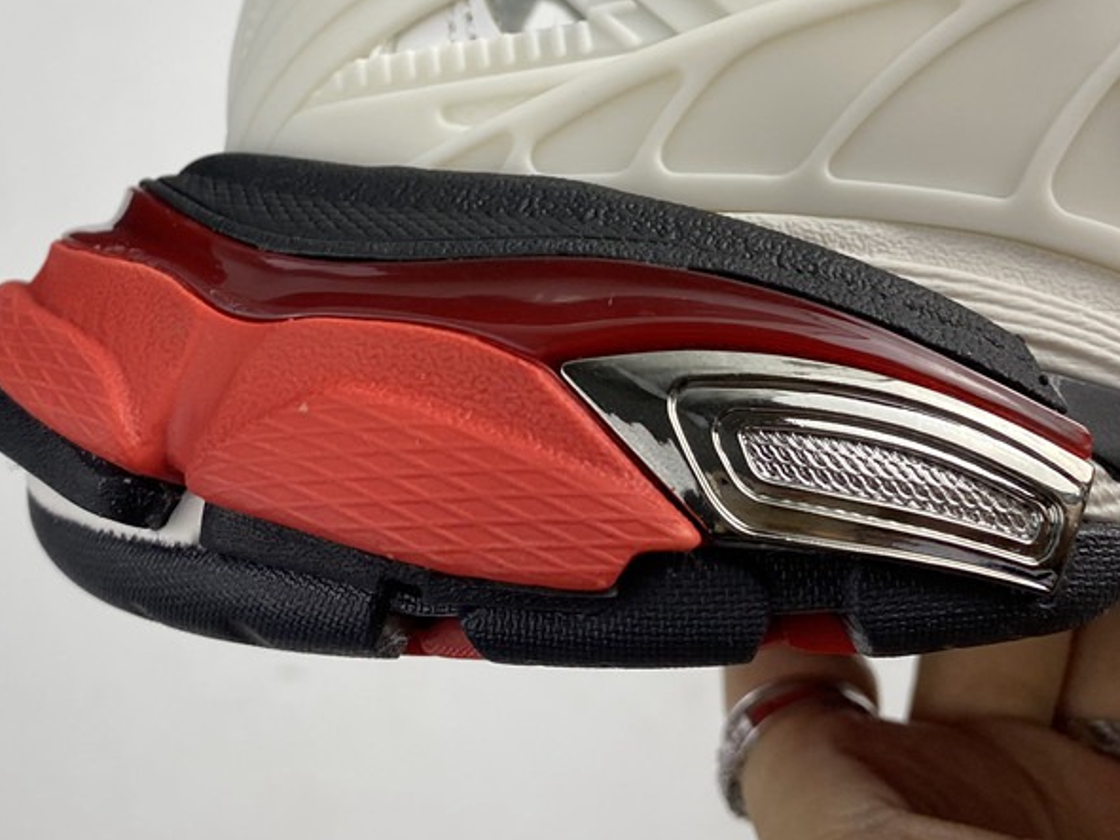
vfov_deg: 31.9
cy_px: 159
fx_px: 1423
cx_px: 453
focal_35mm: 44
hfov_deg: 42.8
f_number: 1.8
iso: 50
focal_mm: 4.25
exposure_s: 1/121
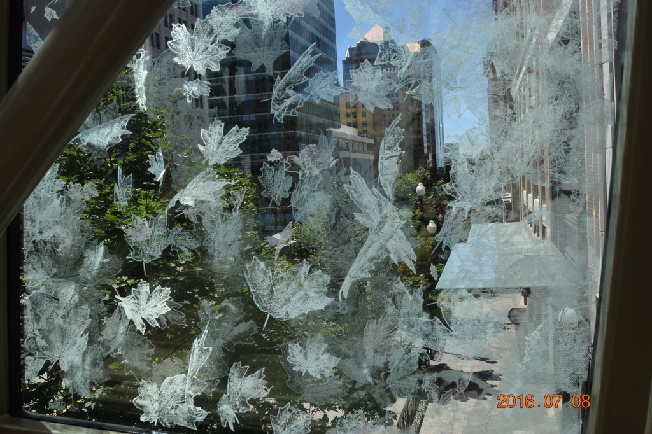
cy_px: 217
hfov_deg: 57.2
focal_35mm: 33
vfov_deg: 39.9
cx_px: 326
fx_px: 597
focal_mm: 22
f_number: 8
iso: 200
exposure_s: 1/400
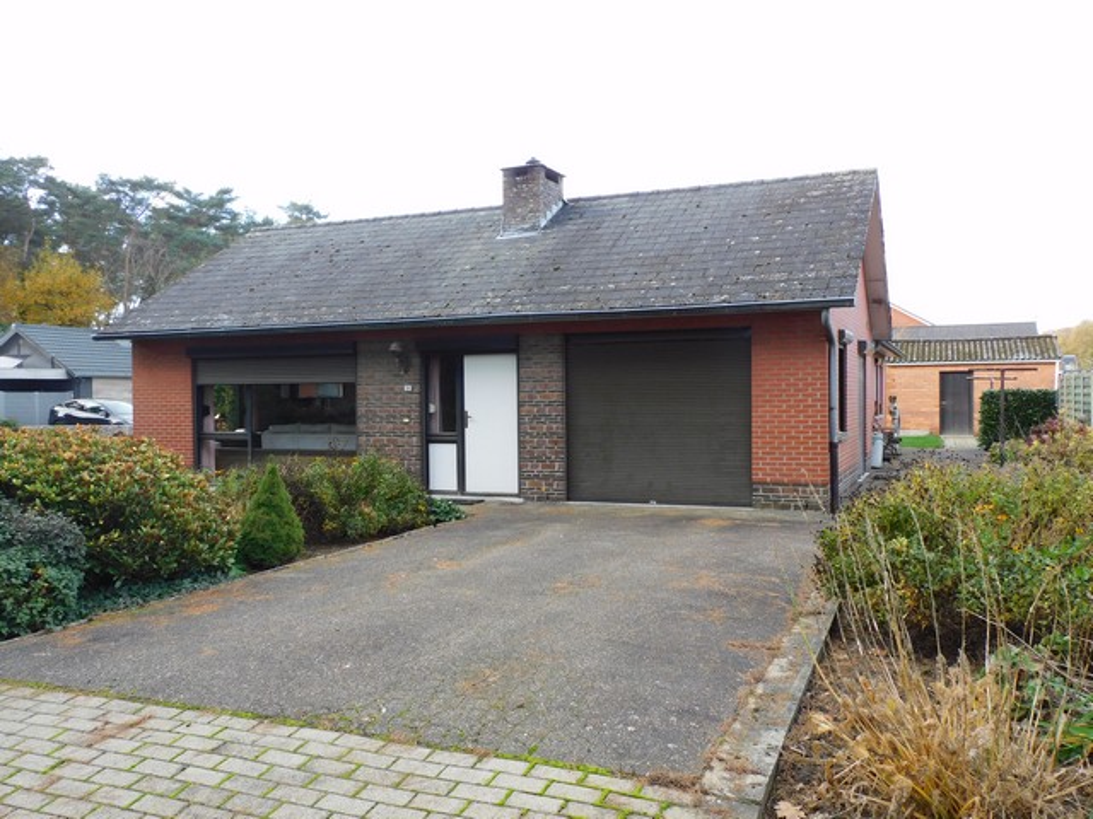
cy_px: 410
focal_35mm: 30
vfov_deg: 46.8
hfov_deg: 60.0
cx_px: 546
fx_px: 947
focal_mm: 5.4
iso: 125
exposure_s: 1/80
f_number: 3.5
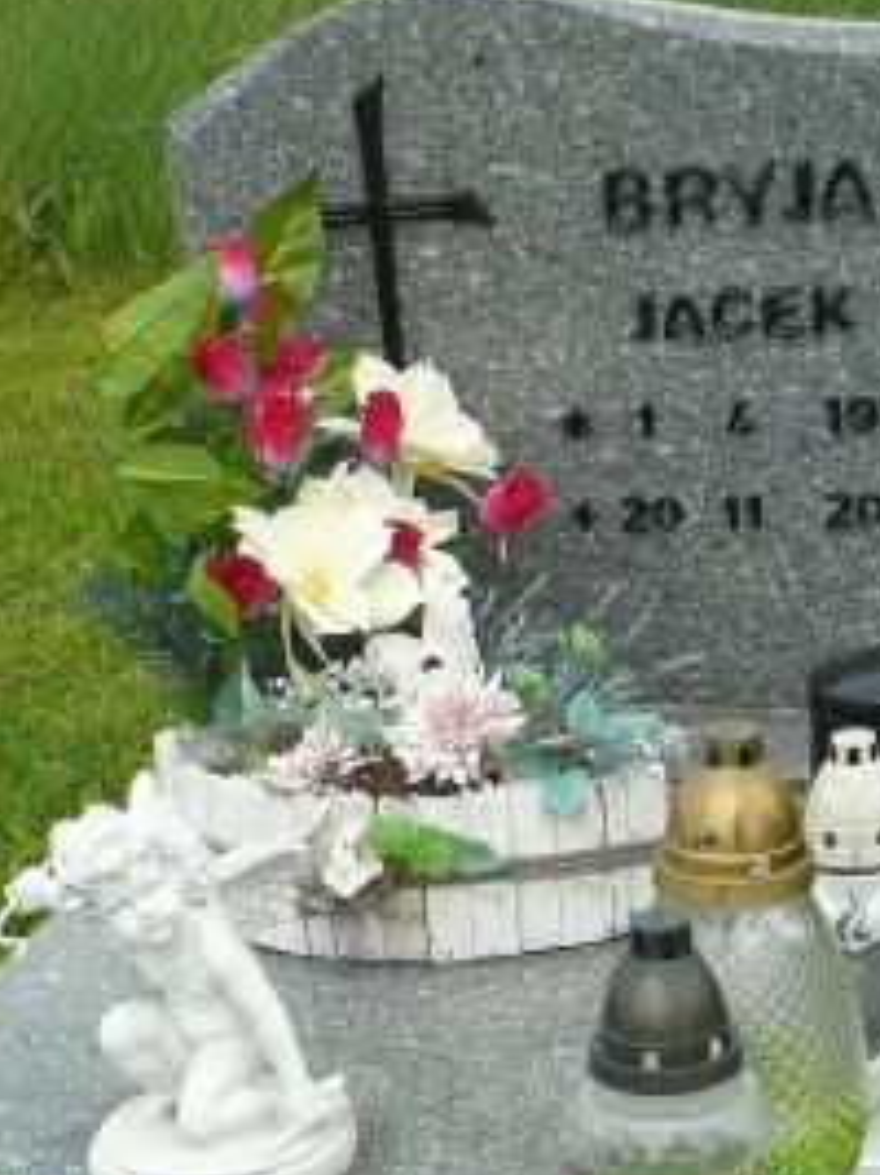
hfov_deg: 17.5
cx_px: 348
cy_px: 1237
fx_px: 2850
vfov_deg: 22.2
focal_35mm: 84
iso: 80
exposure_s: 1/1000
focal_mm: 5.2
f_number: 2.8
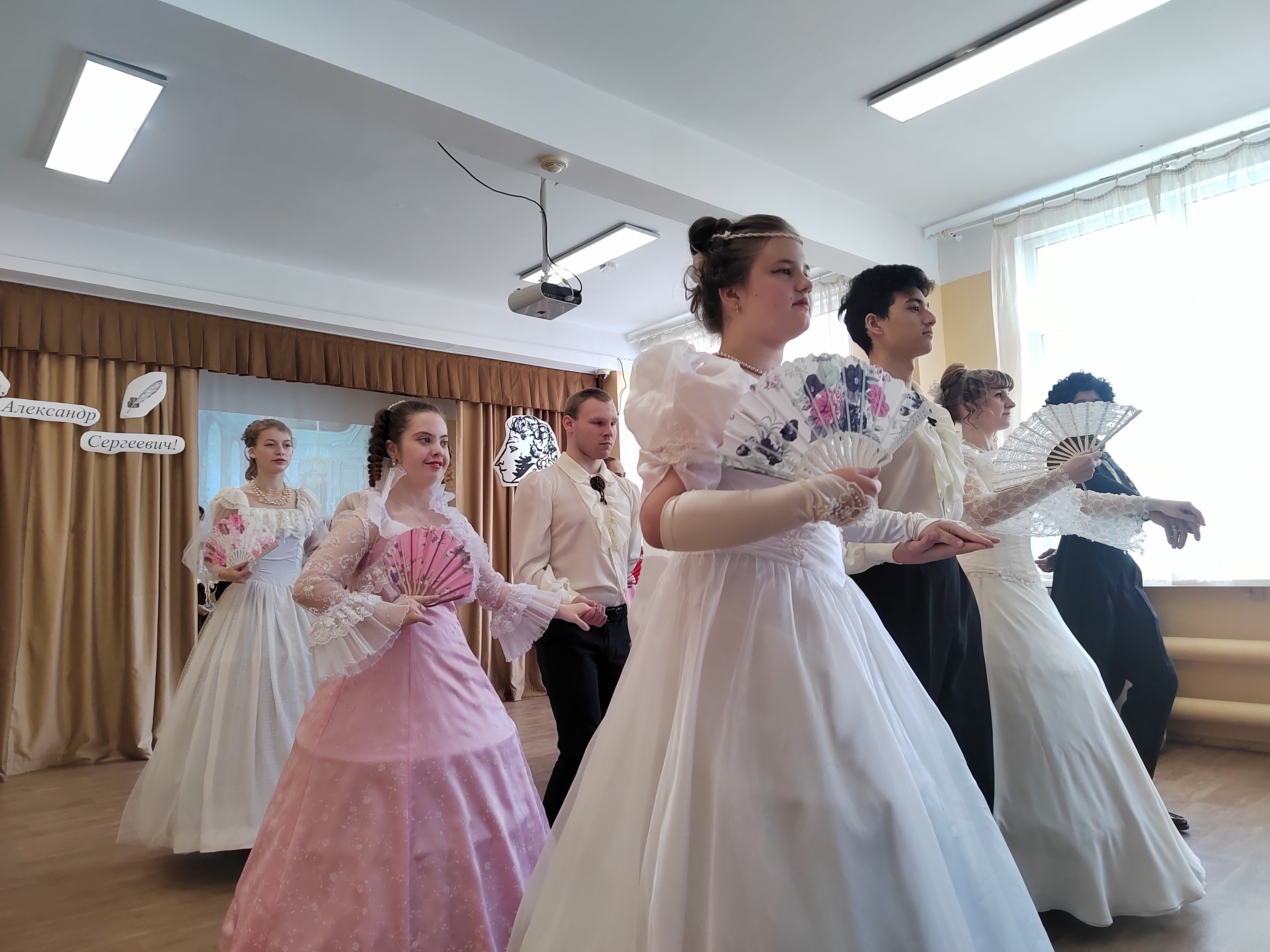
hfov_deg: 73.9
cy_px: 476
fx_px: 844
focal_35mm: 23
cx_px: 635
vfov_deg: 58.9
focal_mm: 5.52
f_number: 1.9
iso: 575
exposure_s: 1/100
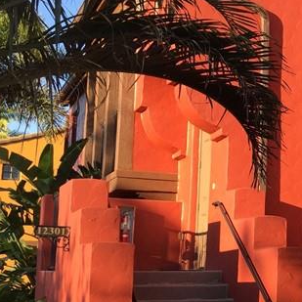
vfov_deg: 20.4
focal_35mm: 85
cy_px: 179
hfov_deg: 18.5
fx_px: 839
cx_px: 429
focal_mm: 4.15
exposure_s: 1/444
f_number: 2.2
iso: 32
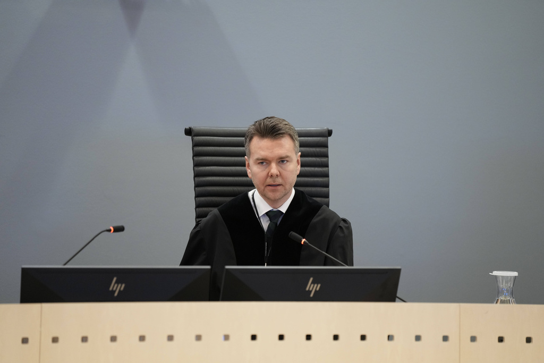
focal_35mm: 195
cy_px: 182
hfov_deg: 10.5
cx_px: 272
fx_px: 2947
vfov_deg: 7.0
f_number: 2.8
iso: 2500
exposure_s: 1/250
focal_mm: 195
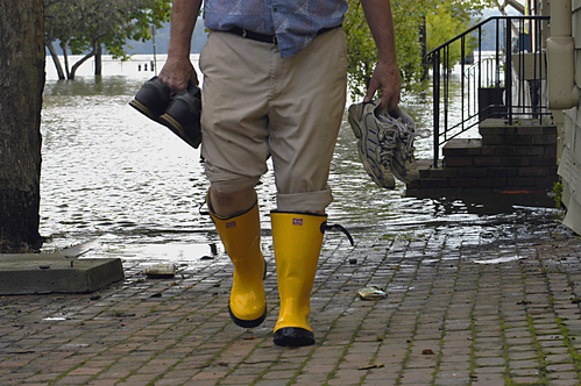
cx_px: 290
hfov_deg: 16.1
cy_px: 193
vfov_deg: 10.7
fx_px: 2056
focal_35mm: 128
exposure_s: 1/200
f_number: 7.1
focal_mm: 85
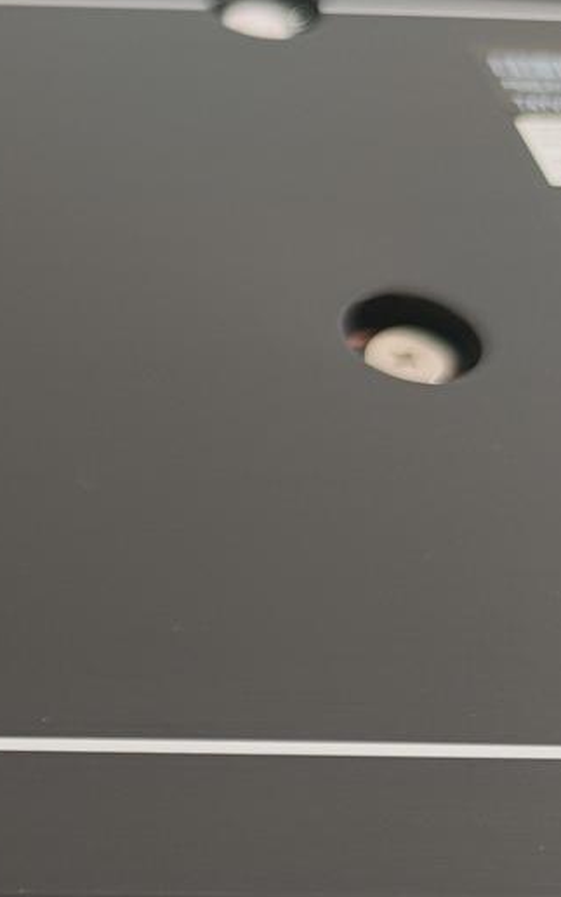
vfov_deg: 25.6
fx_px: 1882
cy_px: 874
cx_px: -584
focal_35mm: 77
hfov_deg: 14.1
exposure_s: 1/100
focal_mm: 6.78
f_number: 1.85
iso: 100
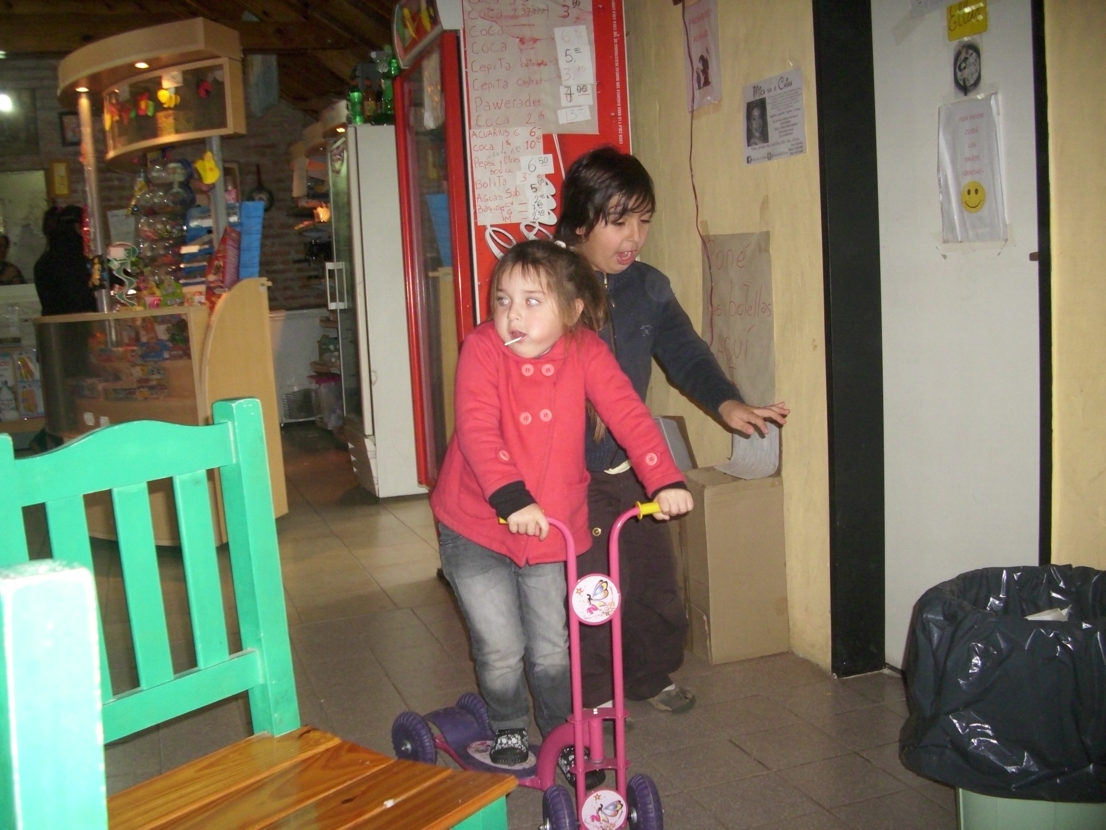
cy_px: 415
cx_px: 553
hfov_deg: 58.4
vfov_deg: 45.4
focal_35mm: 31
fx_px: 990
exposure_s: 1/30
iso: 200
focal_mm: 6.2
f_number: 2.8
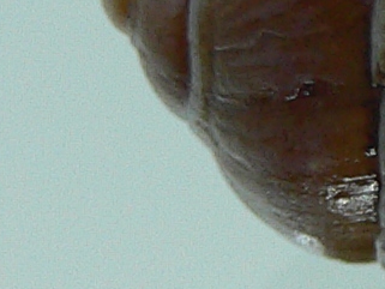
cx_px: 634
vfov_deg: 6.8
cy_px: 156
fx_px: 2448
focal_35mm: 220
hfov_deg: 8.7
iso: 100
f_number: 2.8
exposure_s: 1/60
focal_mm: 4.6
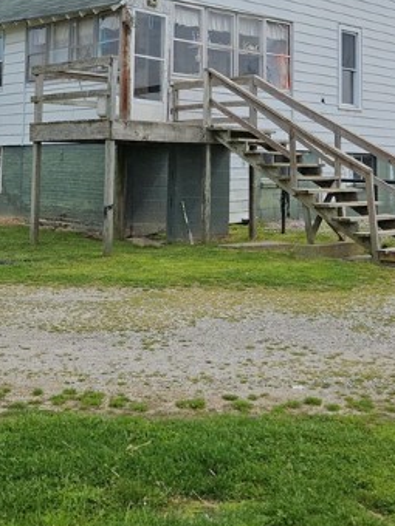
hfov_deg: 28.0
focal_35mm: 52
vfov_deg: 35.6
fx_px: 791
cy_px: 104
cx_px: 167
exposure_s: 1/3255
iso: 25
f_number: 1.8
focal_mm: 5.4
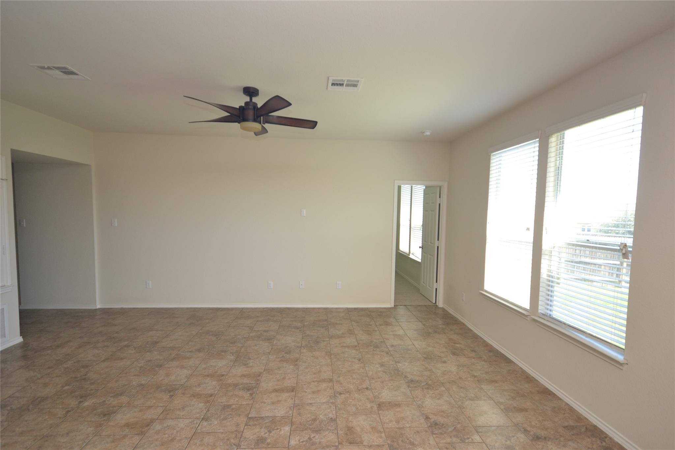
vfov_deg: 69.6
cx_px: 338
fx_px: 323
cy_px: 225
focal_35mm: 17
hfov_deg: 92.4
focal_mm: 11.5
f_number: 4.5
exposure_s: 1/80
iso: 400
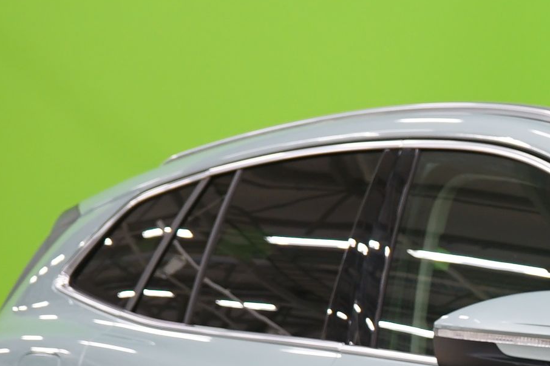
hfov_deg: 8.8
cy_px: 487
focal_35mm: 226
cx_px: 920
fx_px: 3453
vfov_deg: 6.0
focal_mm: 52
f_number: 5
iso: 400
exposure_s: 1/8
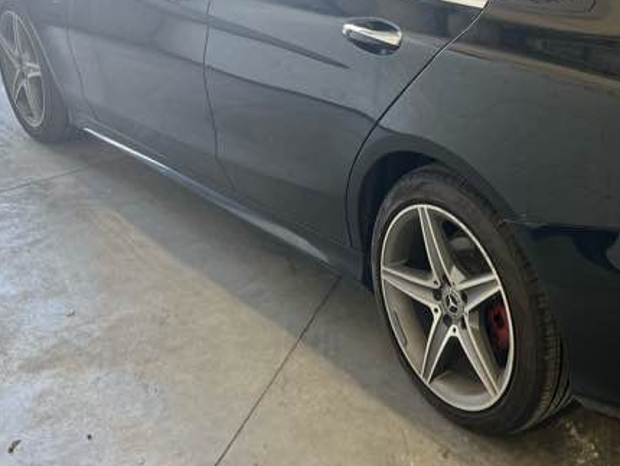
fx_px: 1004
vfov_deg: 25.7
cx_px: 571
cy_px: 100
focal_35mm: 56
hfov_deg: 32.4
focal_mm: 5.7
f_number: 1.5
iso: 100
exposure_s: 1/121
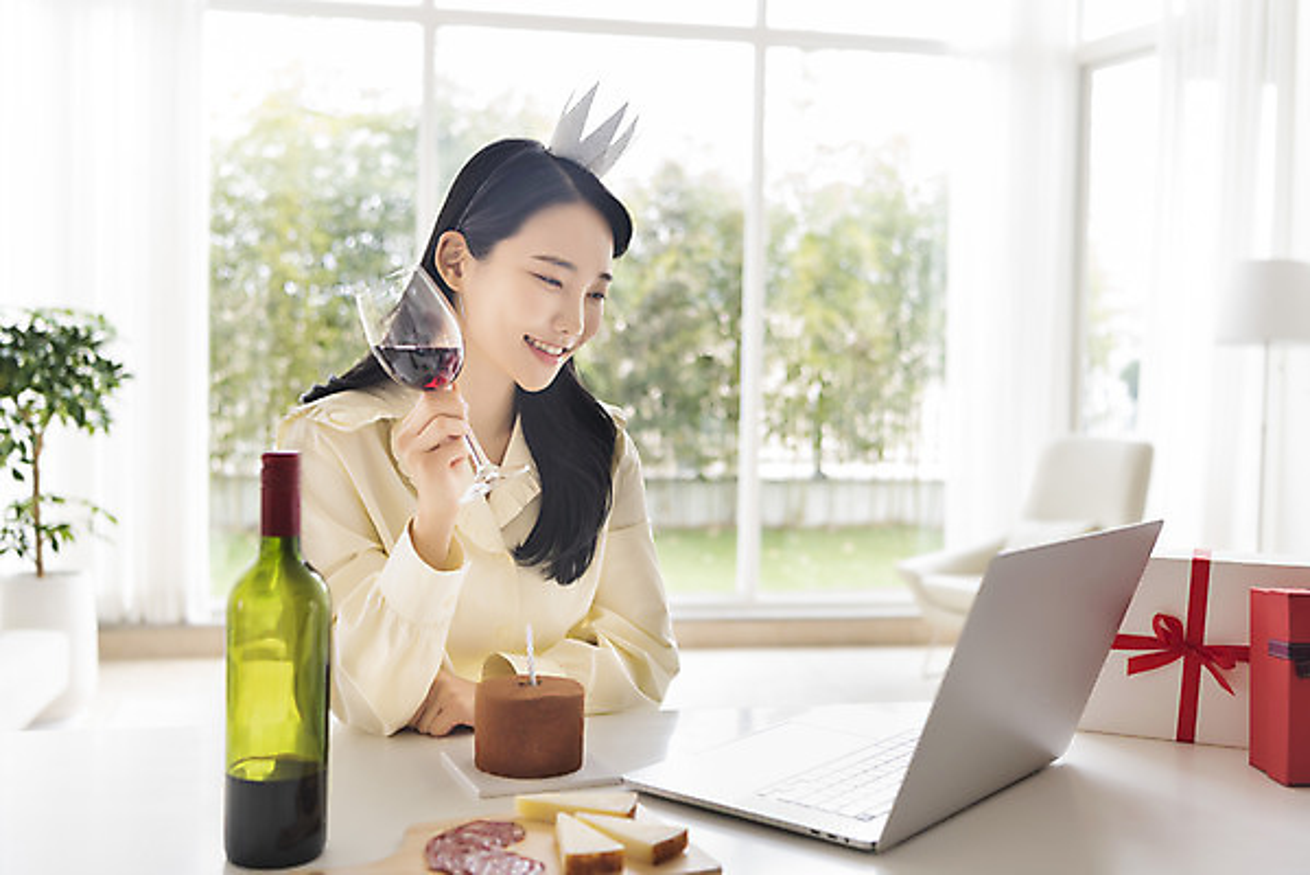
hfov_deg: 53.1
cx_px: 655
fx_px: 1311
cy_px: 438
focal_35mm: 36
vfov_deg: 36.9
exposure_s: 1/100
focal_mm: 36
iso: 200
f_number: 2.8
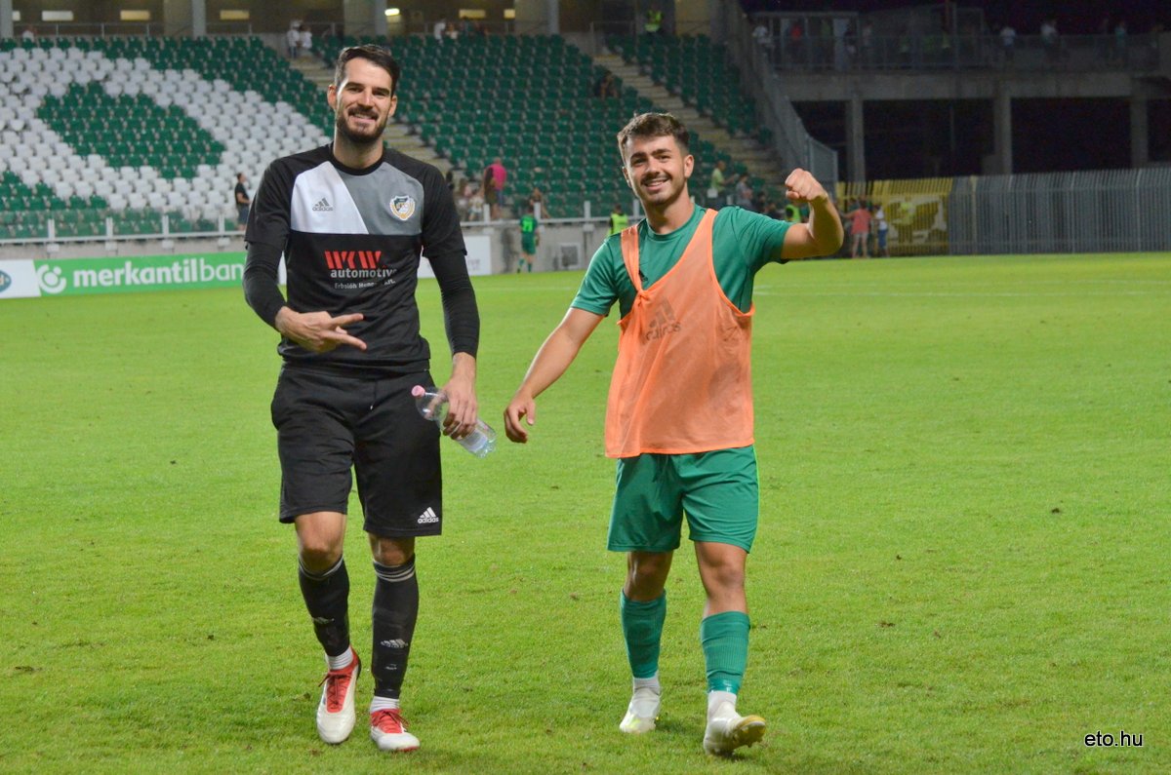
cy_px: 388
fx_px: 3409
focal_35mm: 105
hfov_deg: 19.5
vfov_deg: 13.0
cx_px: 586
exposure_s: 1/400
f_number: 5
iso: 2000
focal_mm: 70
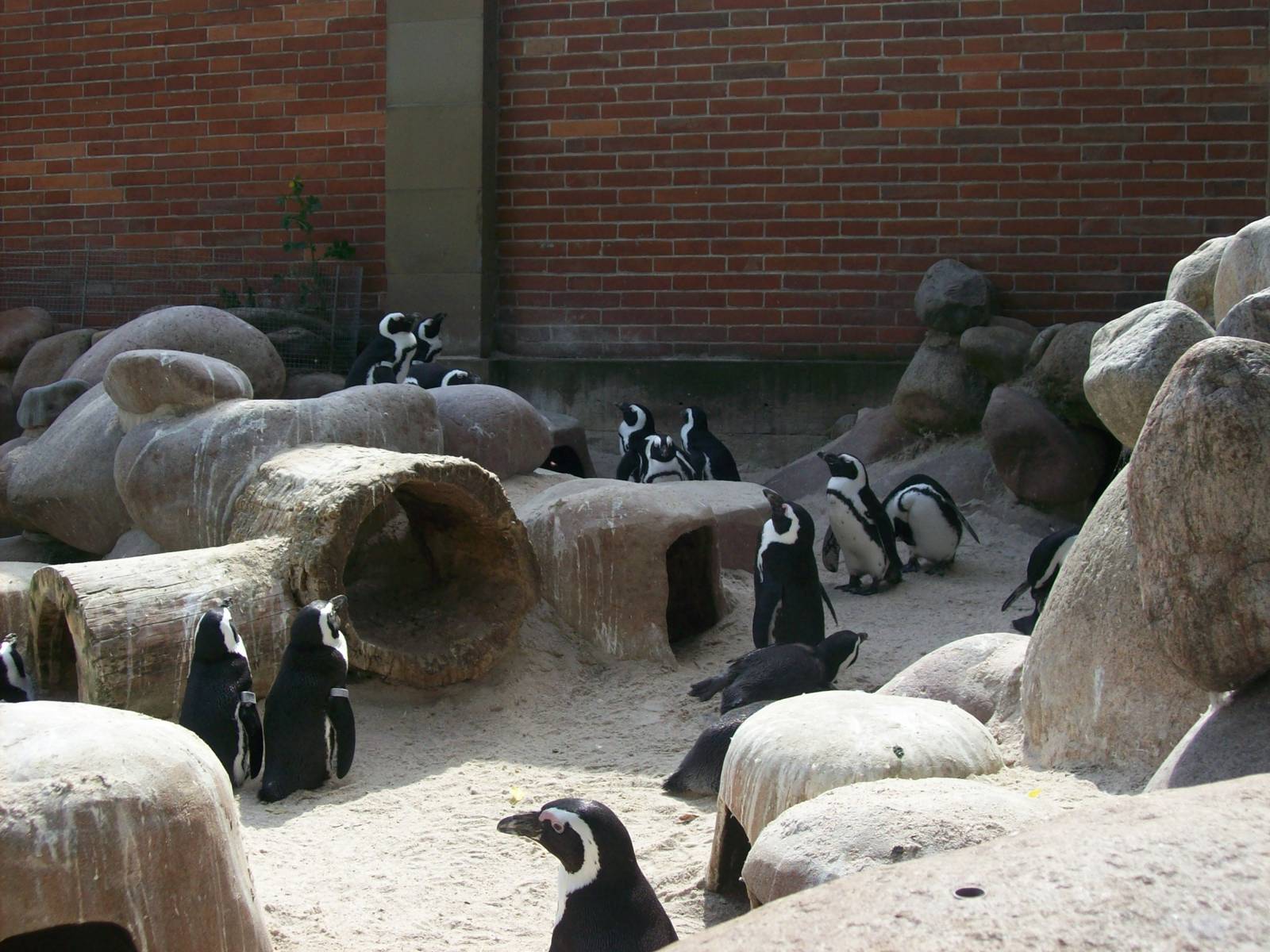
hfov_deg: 42.1
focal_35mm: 45
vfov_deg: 32.2
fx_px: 1651
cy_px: 476
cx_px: 635
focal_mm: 7.6
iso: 80
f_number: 3
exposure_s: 1/452
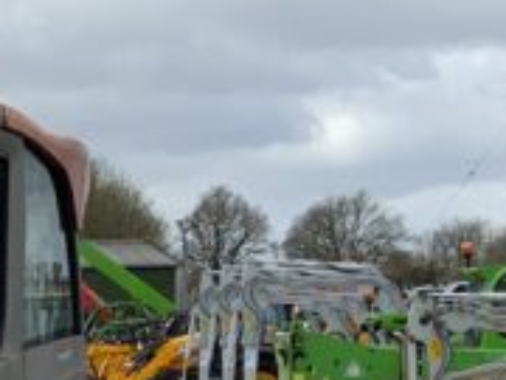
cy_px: 647
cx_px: -486
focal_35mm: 165
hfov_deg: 11.0
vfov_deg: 8.7
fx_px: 2412
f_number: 1.8
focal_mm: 3
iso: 16
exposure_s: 1/1675
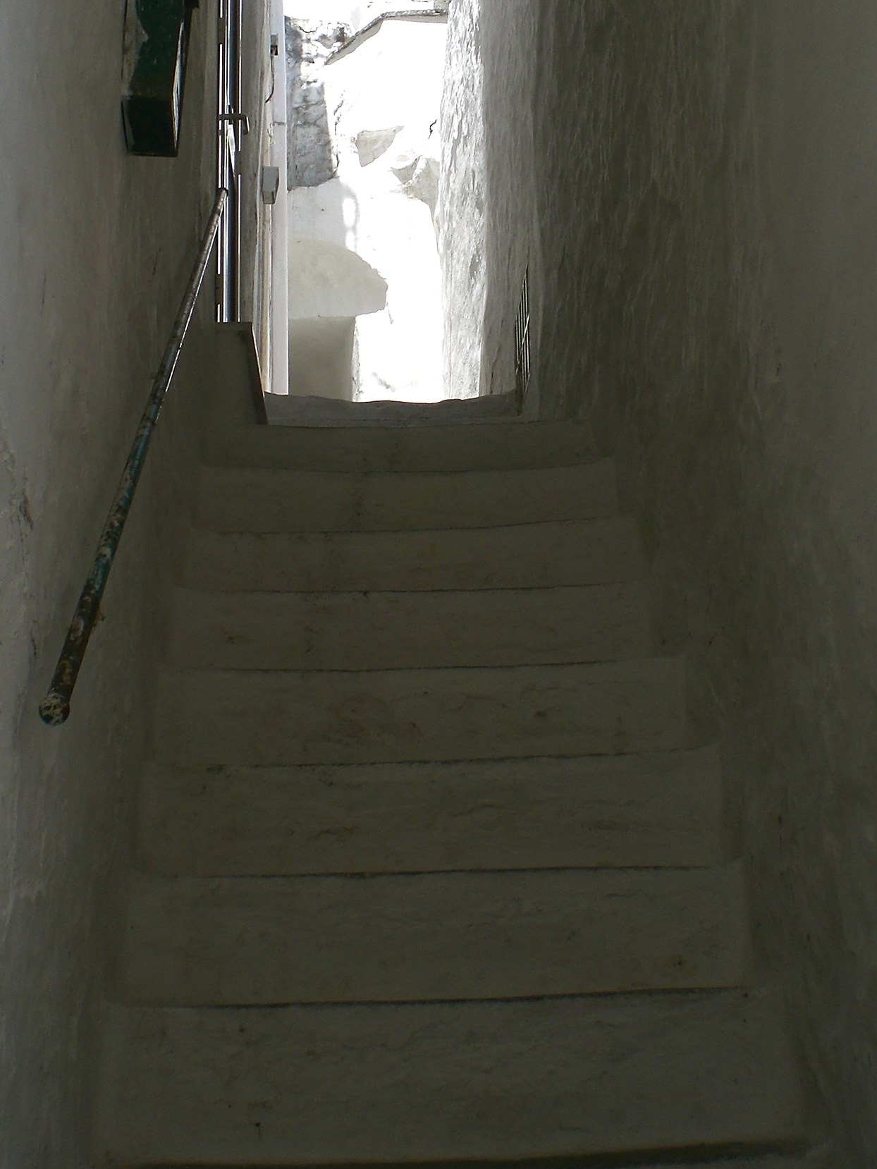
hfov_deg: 26.6
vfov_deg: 34.5
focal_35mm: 55
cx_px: 392
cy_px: 369
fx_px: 1857
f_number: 4.4
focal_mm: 6.3
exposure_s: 1/250
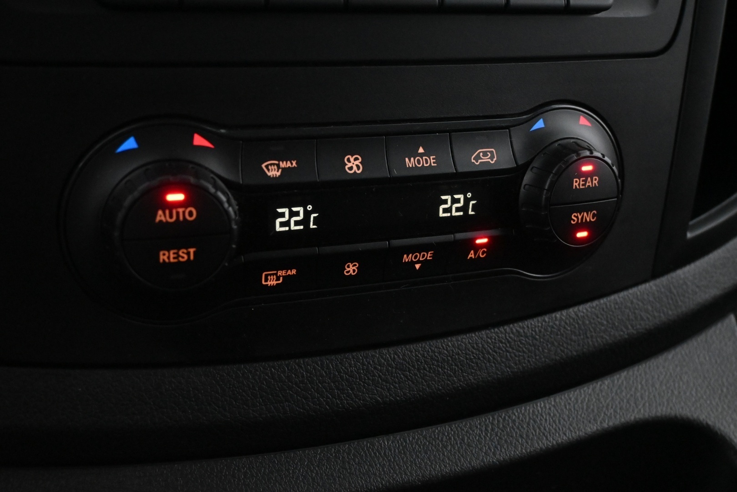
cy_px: 246
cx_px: 368
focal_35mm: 44
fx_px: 890
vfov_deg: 30.8
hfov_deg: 45.0
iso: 7200
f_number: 4.8
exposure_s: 1/50
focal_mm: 29
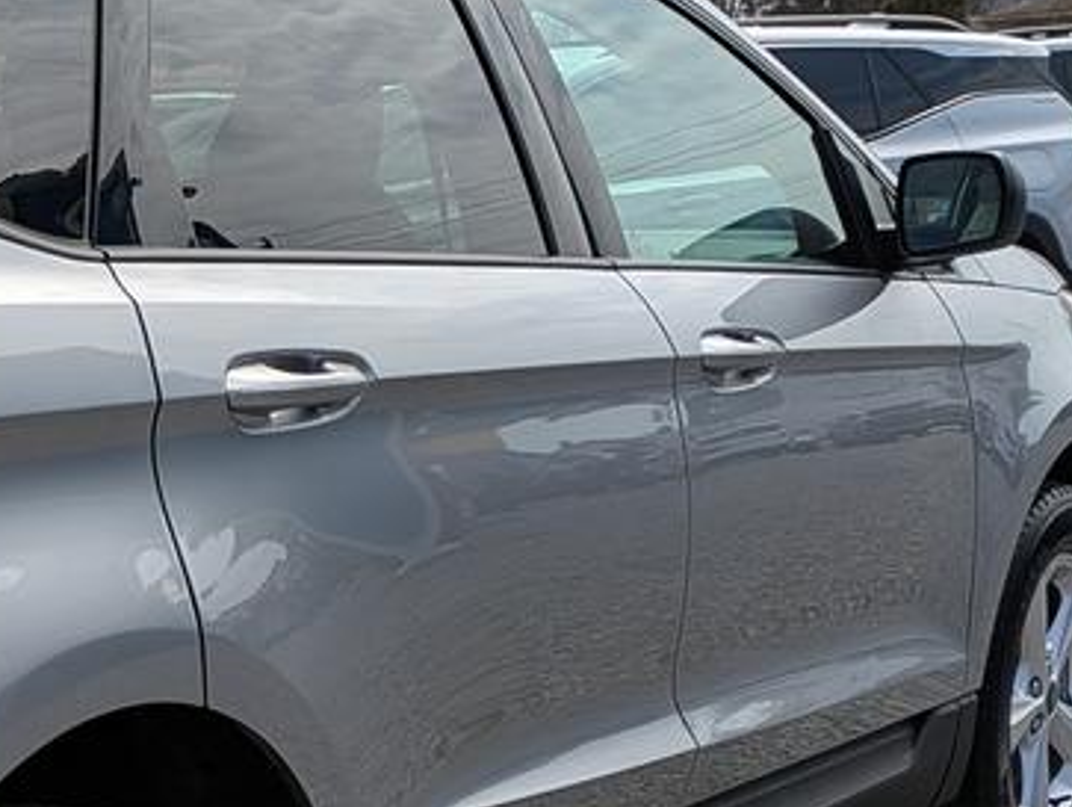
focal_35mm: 88
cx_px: -137
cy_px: 721
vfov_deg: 16.6
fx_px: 2728
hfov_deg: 21.0
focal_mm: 5.43
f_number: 1.89
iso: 47
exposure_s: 1/3745
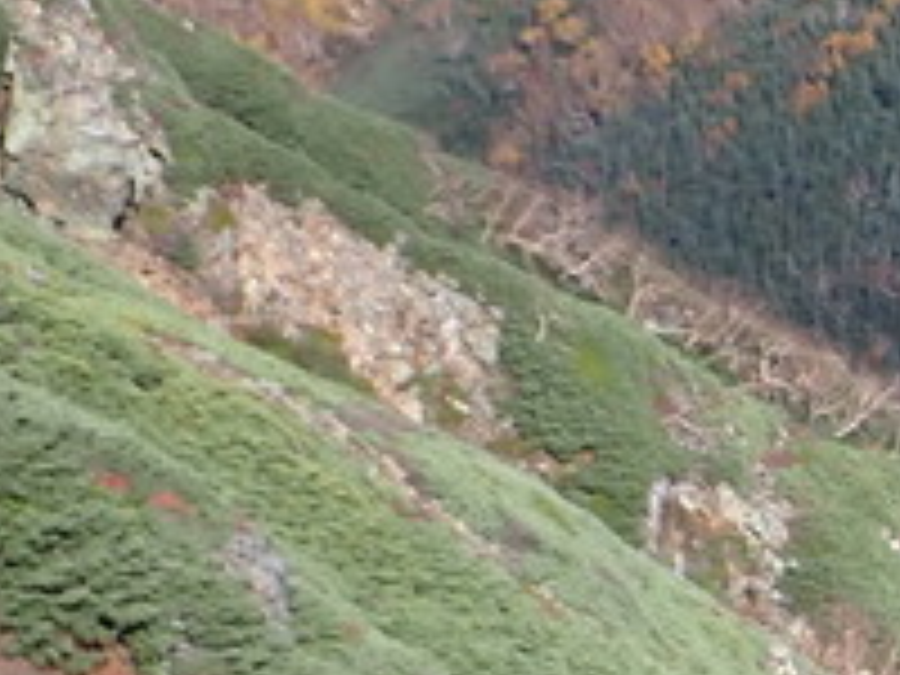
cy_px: 774
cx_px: 1602
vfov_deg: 8.1
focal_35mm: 182
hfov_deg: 10.3
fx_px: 4732
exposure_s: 1/400
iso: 100
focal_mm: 6.83
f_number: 3.5
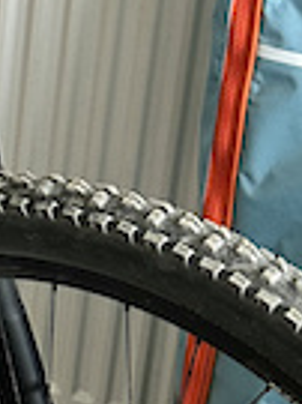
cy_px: -206
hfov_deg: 9.2
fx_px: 1654
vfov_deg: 13.1
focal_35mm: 142
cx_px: -446
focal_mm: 6.86
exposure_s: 1/90
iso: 250
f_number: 1.78
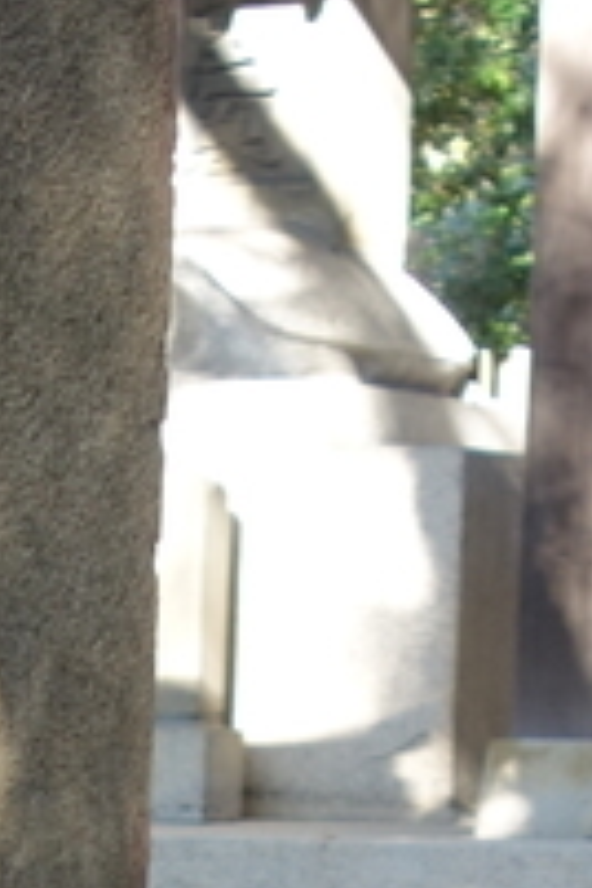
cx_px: -168
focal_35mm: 167
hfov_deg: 8.1
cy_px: 1772
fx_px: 4119
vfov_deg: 11.2
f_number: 2.5
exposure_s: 1/100
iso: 125
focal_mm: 10.4
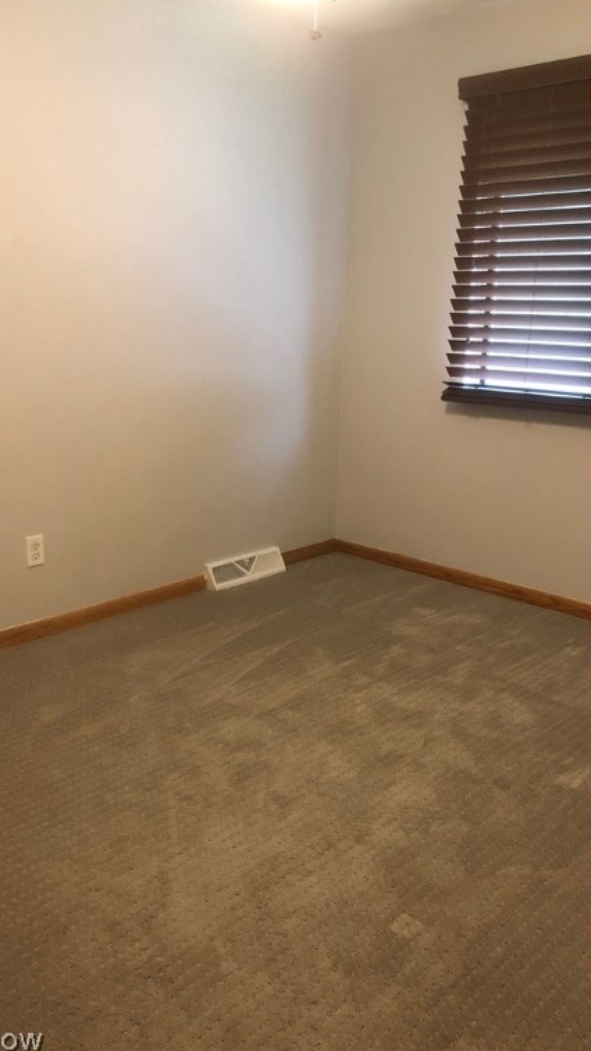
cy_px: 528
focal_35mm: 31
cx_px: 299
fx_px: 864
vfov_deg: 62.6
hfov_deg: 37.8
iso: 64
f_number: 1.8
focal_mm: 4
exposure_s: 1/15
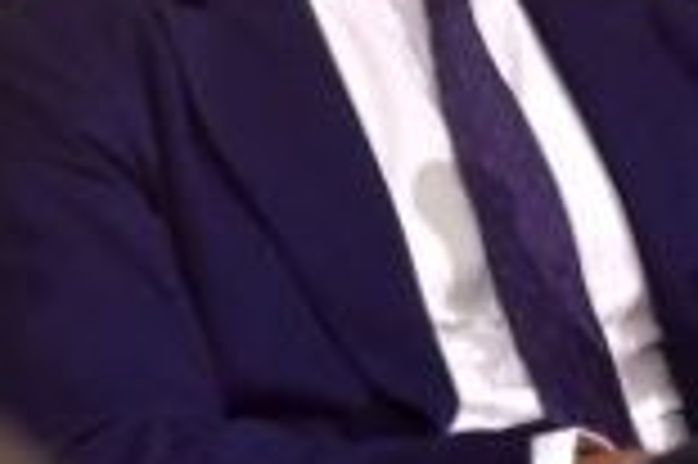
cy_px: -200
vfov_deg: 3.9
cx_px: 1360
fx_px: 6701
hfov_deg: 5.8
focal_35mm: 346
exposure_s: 1/200
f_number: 3.2
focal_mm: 70
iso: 4000
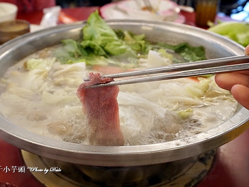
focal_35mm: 44
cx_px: 116
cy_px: 95
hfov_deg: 42.9
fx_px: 317
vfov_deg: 32.9
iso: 1000
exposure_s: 1/60
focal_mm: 26
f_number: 5.6
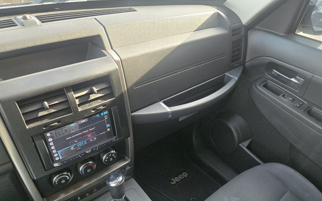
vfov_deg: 43.9
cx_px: 172
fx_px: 246
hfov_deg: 66.4
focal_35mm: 28
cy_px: 135
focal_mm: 5.4
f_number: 1.8
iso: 125
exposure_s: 1/180
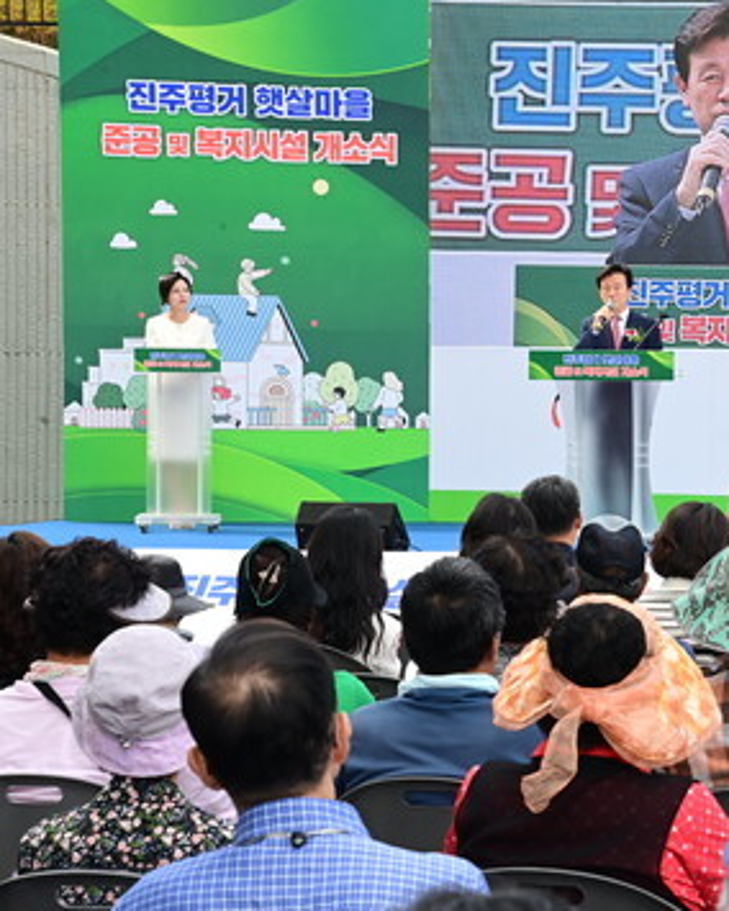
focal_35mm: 111
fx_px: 2994
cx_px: 647
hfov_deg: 13.8
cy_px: 467
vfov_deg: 17.3
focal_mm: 70
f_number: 13
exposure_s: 1/250
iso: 1000
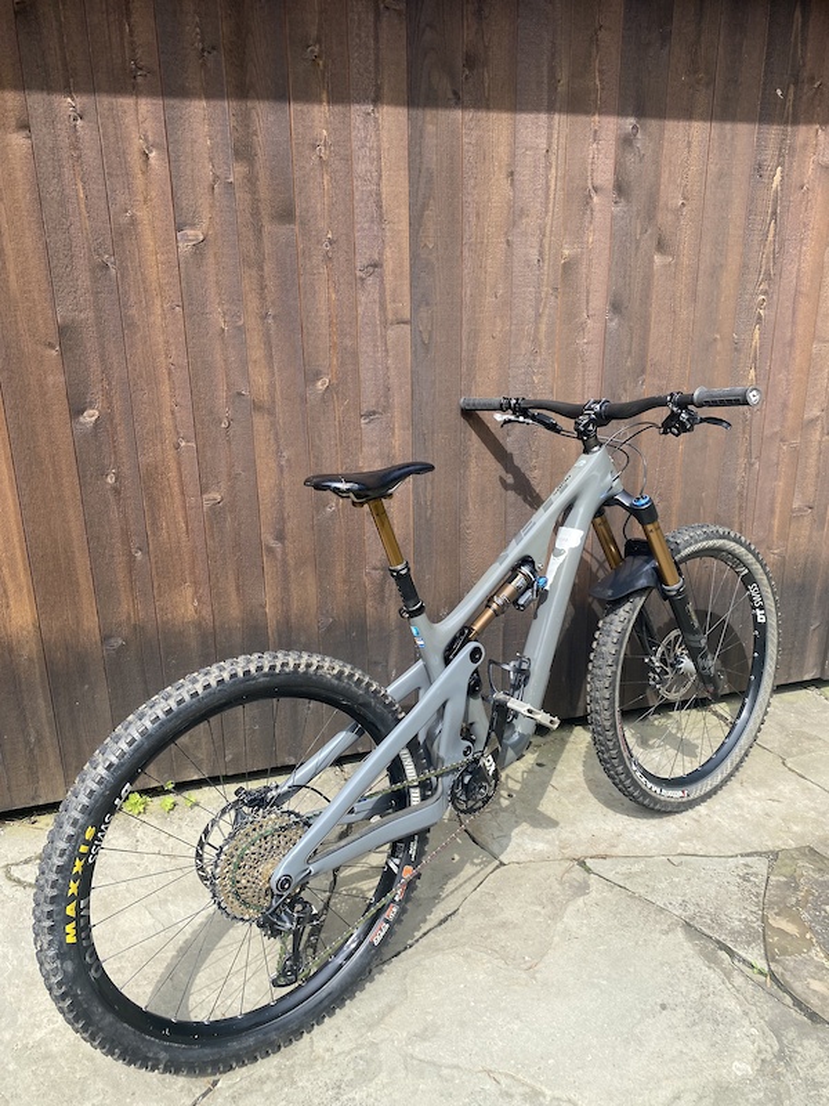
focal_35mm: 26
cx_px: 414
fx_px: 830
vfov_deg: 67.3
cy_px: 553
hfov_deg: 53.1
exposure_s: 1/858
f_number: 1.8
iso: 32
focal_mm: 4.25
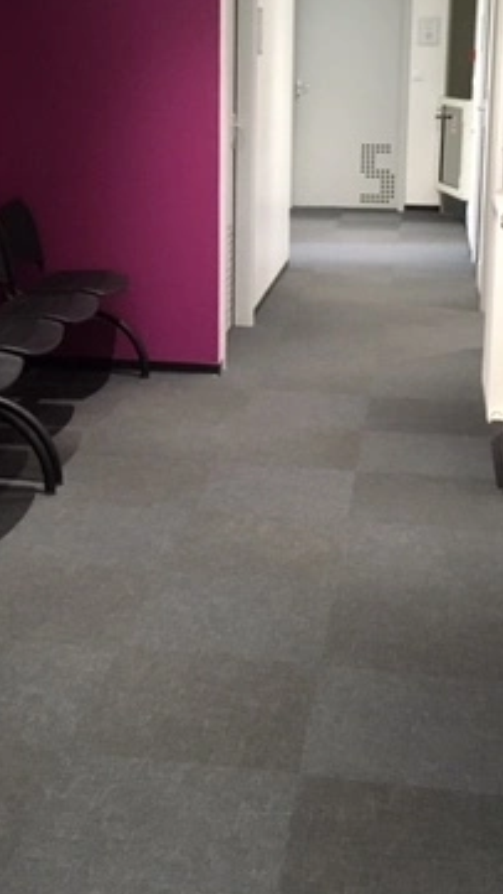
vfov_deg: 36.9
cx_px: 191
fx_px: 1328
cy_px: 307
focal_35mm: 56
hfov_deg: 21.4
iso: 250
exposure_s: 1/17
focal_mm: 4.15
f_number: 2.2
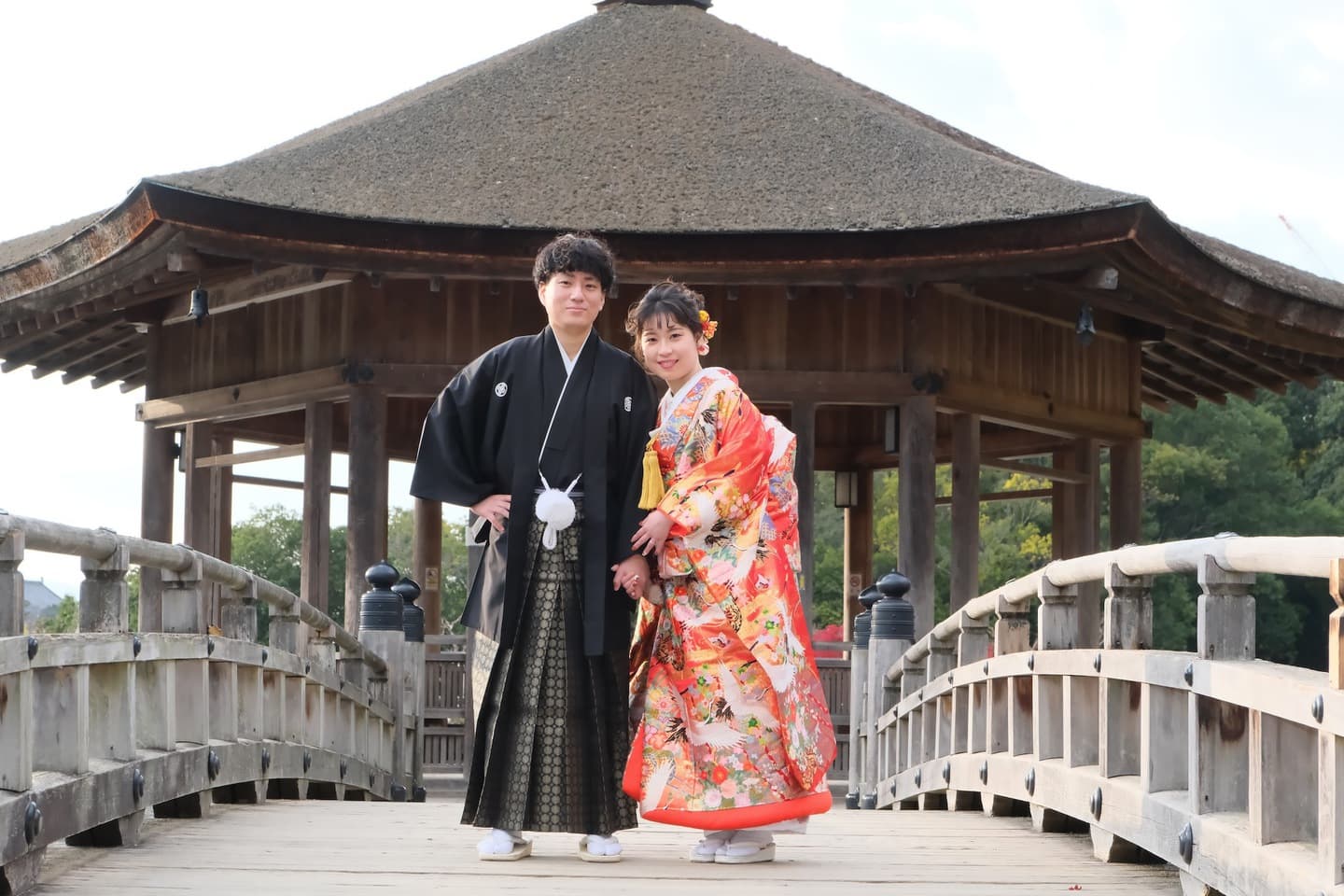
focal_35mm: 87
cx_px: 672
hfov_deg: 23.4
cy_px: 448
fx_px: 3248
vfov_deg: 15.7
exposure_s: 1/250
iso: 1600
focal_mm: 57.9
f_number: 8
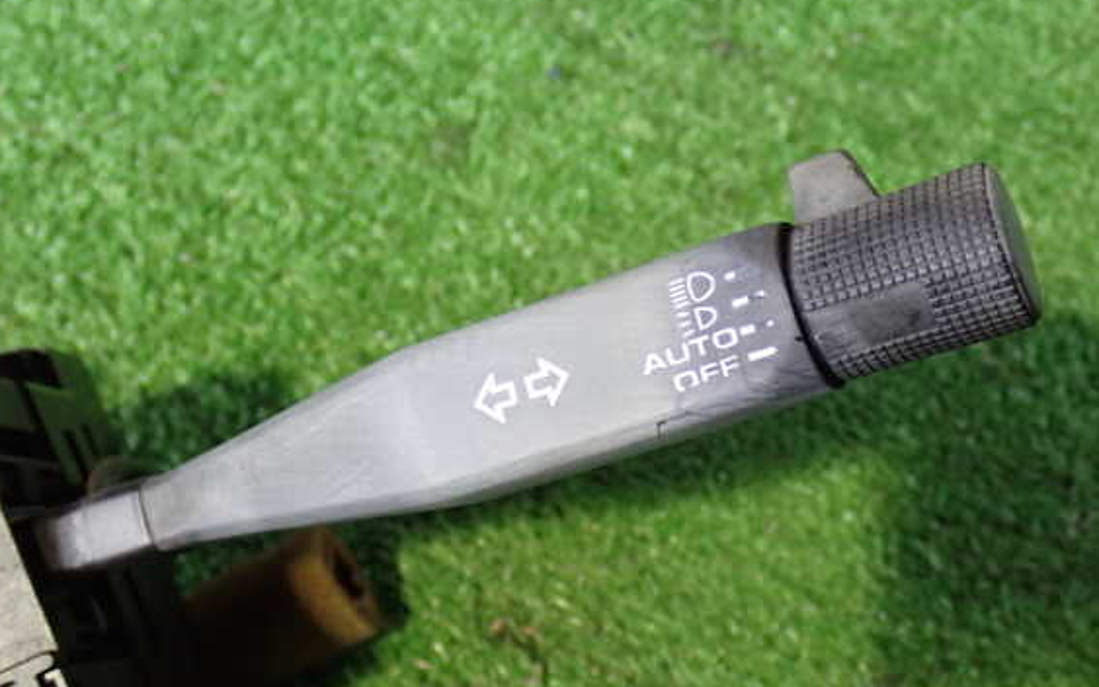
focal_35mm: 61
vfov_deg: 21.3
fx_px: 1827
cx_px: 568
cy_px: 363
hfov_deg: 33.5
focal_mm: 9.65
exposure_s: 1/20
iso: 800
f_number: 3.3
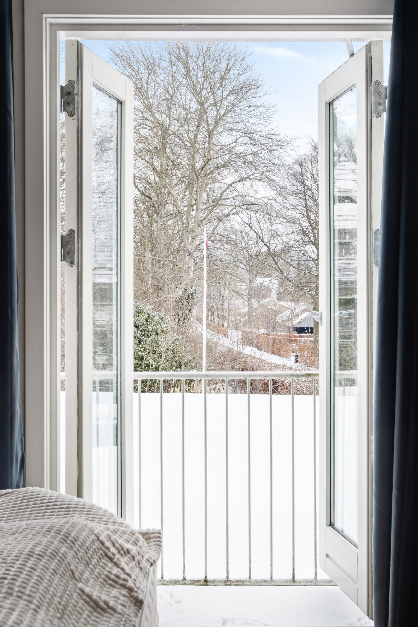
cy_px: 314
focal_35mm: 45
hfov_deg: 29.9
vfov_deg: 43.6
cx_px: 209
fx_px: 784
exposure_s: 1/250
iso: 200
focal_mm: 30
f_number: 8
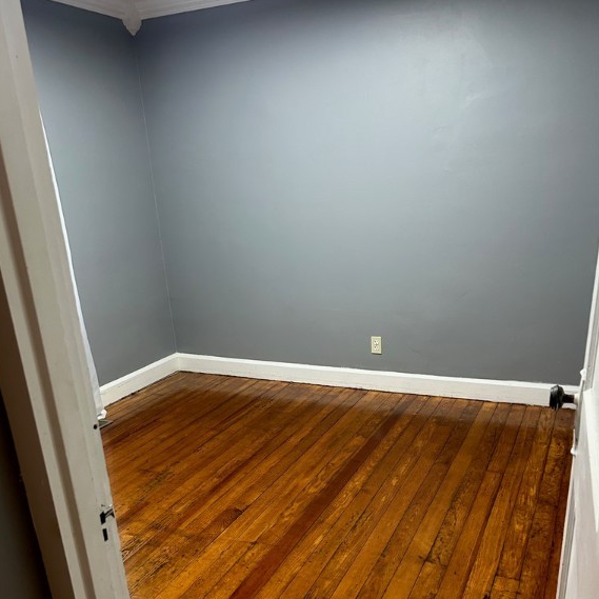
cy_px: 395
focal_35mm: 31
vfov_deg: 51.6
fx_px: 607
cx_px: 297
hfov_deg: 52.5
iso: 200
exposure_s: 1/60
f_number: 1.5
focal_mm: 5.7
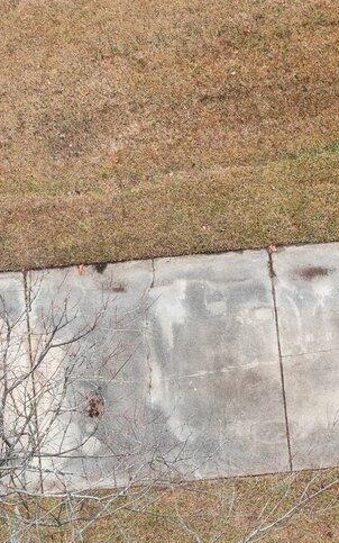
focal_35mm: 121
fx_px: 1788
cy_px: 544
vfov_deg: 16.9
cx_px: 242
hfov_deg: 10.8
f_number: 2.8
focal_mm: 10.26
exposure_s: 1/80
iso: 100
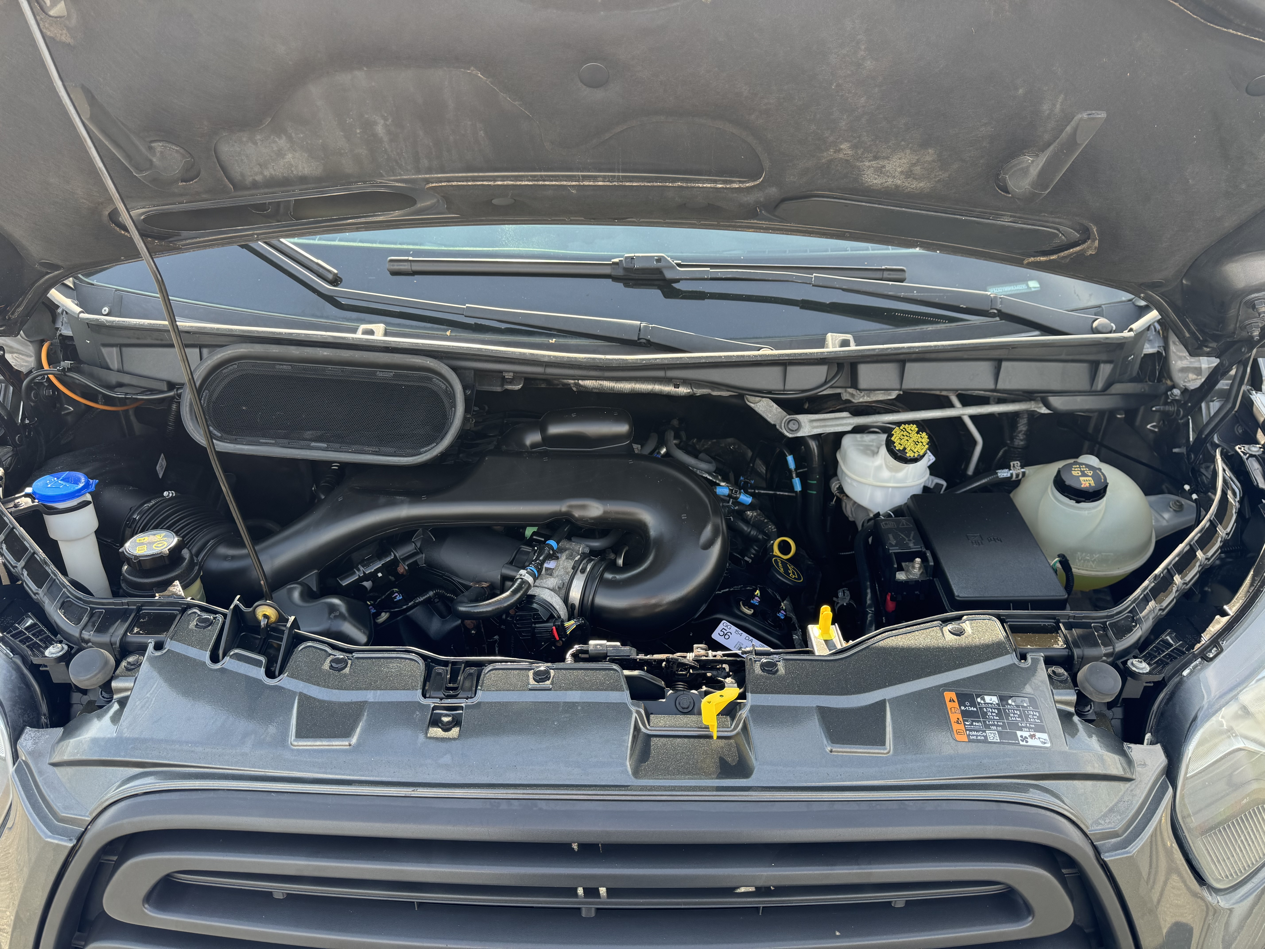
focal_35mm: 24
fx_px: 877
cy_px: 474
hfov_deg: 71.6
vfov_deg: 56.8
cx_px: 632
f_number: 1.78
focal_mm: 6.76
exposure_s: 1/338
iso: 80
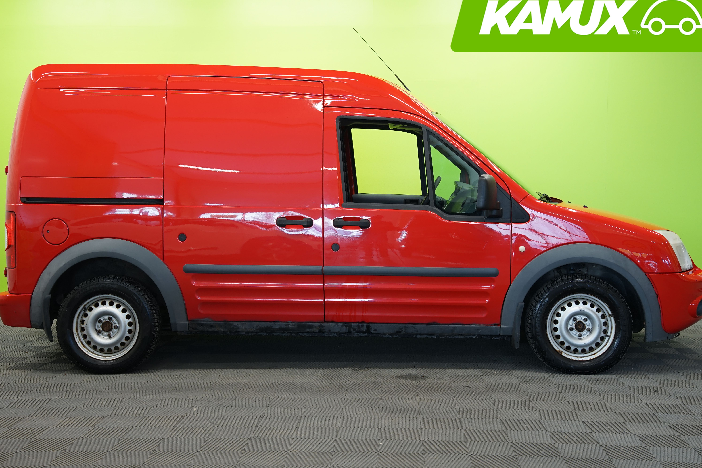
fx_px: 936
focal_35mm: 48
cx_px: 350
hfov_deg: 41.1
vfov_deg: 28.1
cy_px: 225
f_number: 5.6
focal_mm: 42
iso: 500
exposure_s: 1/15
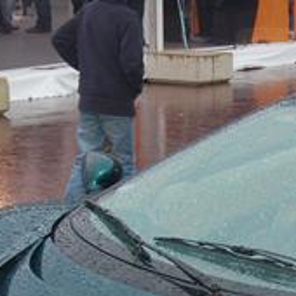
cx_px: 309
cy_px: 376
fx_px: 1411
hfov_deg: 11.8
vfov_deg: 11.7
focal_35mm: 146
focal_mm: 27
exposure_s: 1/60
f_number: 3.8
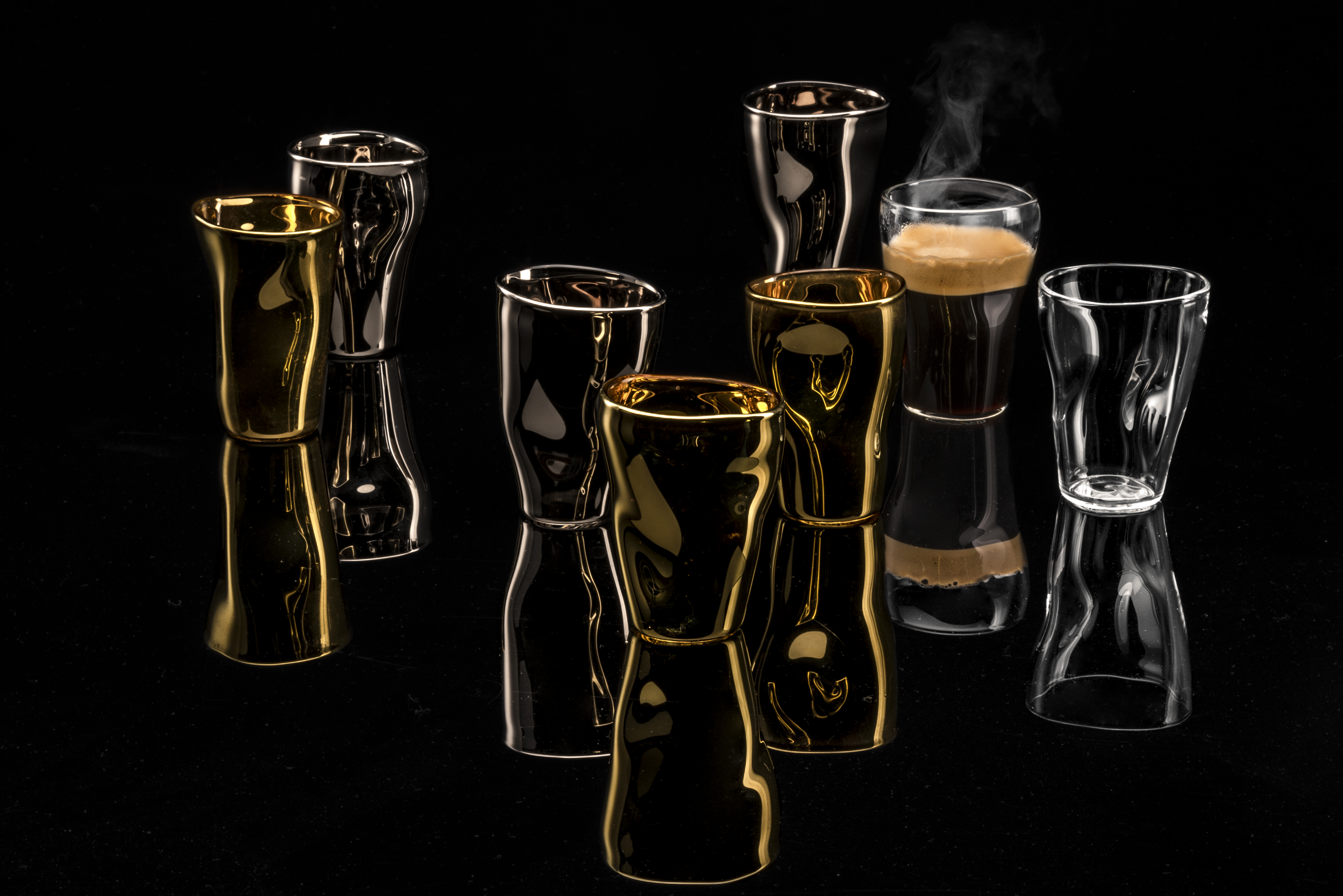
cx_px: 672
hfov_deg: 19.5
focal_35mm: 105
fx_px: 3918
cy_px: 448
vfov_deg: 13.0
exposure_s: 1/60
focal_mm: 70
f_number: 32
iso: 50
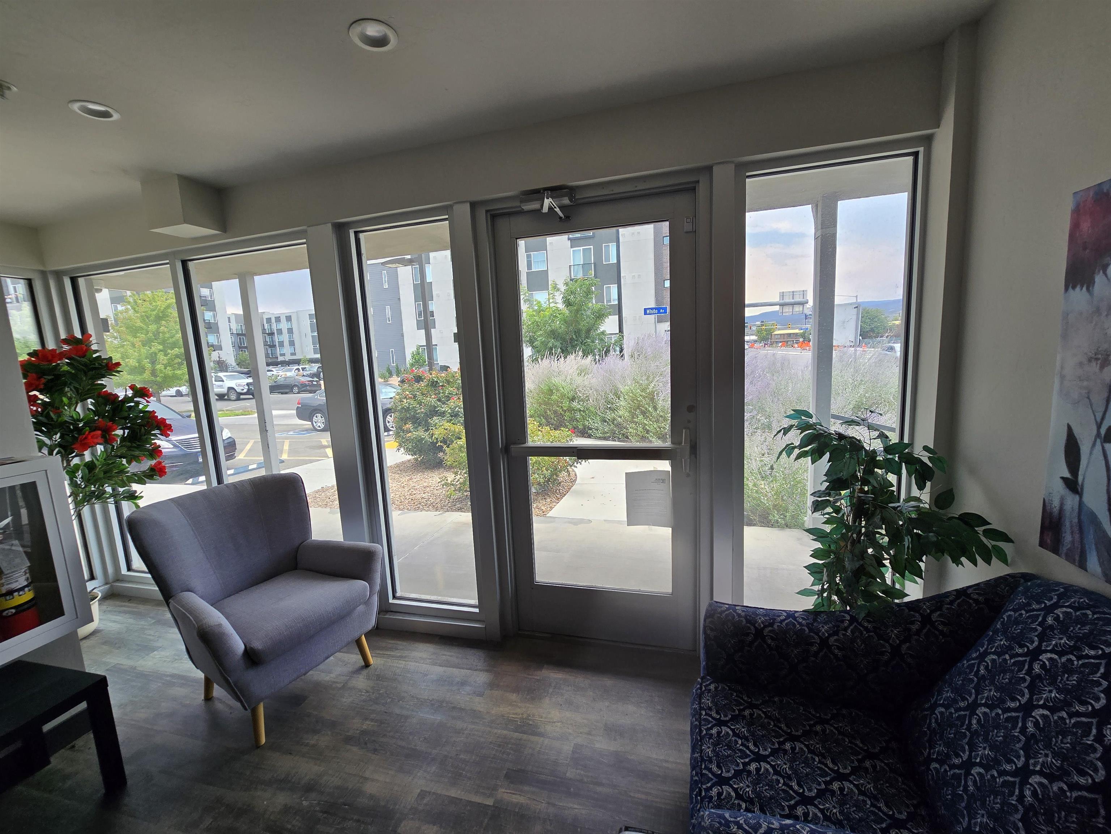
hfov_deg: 106.2
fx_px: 417
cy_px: 417
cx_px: 556
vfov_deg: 89.9
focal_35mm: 13
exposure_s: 1/196
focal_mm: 2.2
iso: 50
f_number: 2.2
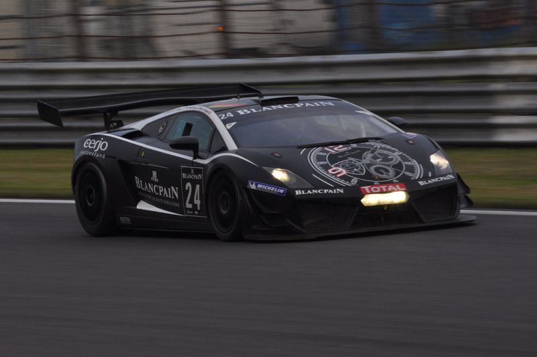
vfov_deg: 3.0
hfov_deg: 4.6
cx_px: 268
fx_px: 6707
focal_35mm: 450
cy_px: 178
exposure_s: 1/200
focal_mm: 300
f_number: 20
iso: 320
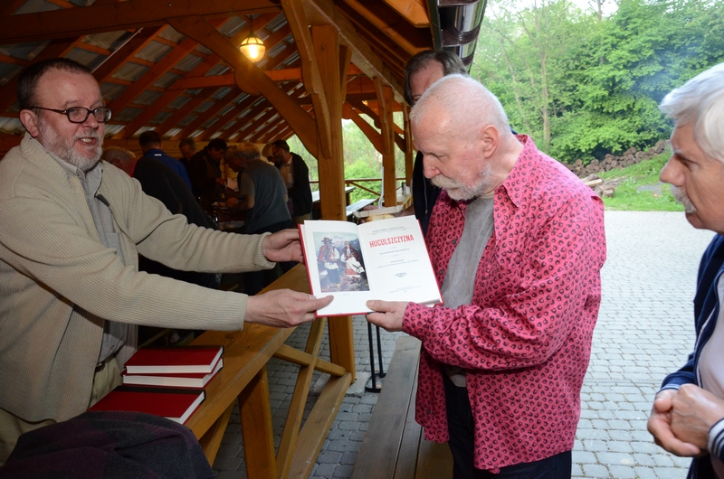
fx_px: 542
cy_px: 240
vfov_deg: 47.7
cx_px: 362
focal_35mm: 27
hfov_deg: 67.5
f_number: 5
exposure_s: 1/60
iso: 1600
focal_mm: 18
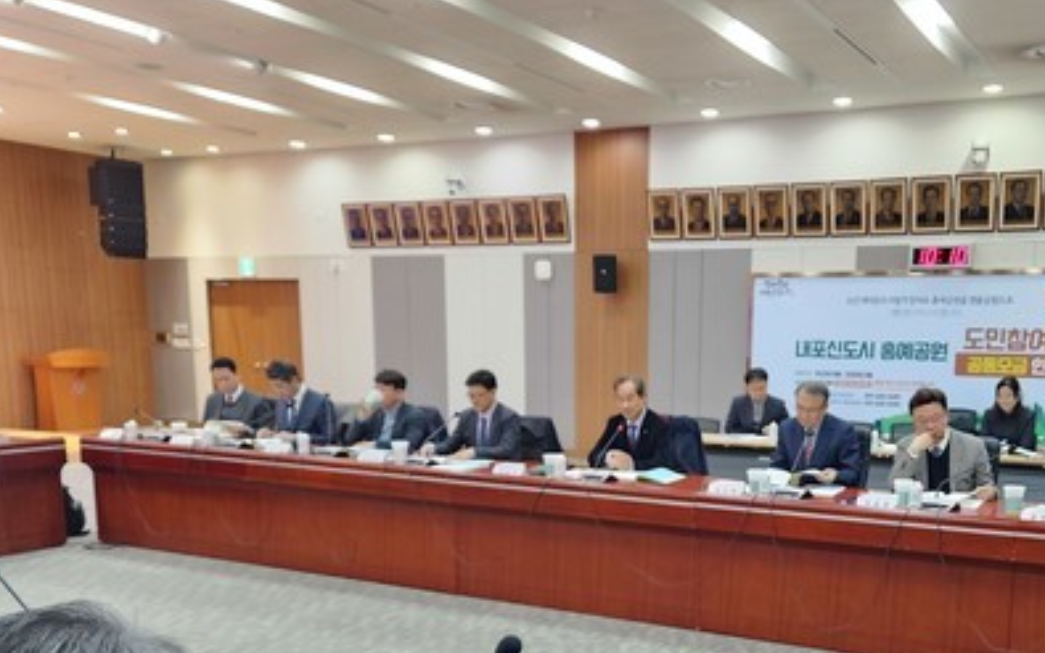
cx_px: 669
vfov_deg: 33.6
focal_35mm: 37
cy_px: 502
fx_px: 1054
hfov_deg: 52.0
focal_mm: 5.4
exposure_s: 1/120
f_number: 1.8
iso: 640
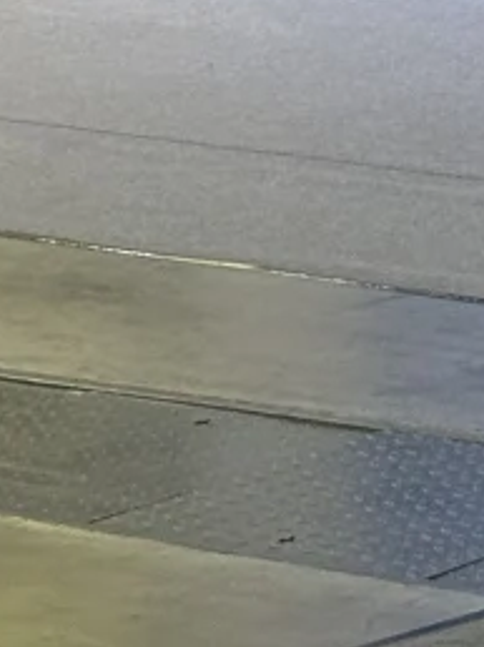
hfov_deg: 5.5
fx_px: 5005
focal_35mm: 268
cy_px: -1156
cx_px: -324
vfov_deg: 6.8
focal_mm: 6.76
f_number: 1.78
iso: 160
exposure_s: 1/100
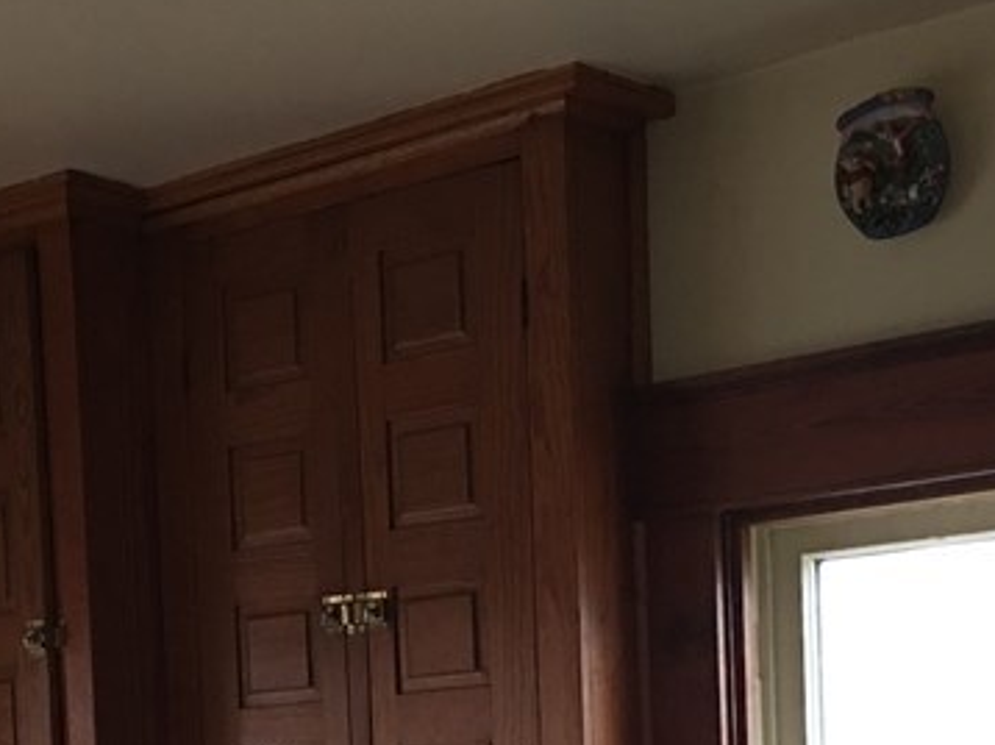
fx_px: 2384
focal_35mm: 83
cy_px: 984
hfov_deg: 23.5
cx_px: 320
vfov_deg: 16.7
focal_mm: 4.15
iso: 100
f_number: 2.2
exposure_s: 1/10
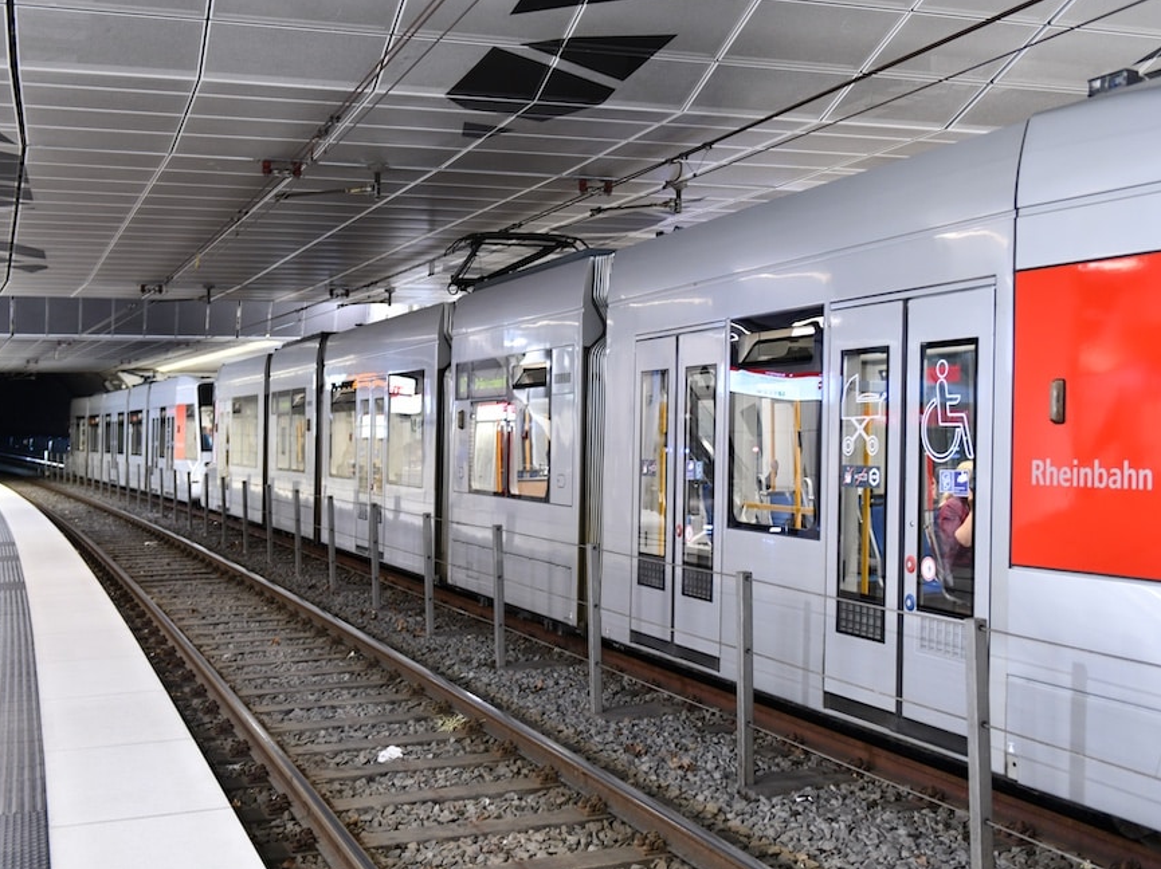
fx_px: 1375
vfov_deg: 35.1
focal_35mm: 41
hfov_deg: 45.8
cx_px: 604
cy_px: 442
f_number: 2.8
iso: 800
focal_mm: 36
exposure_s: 1/25
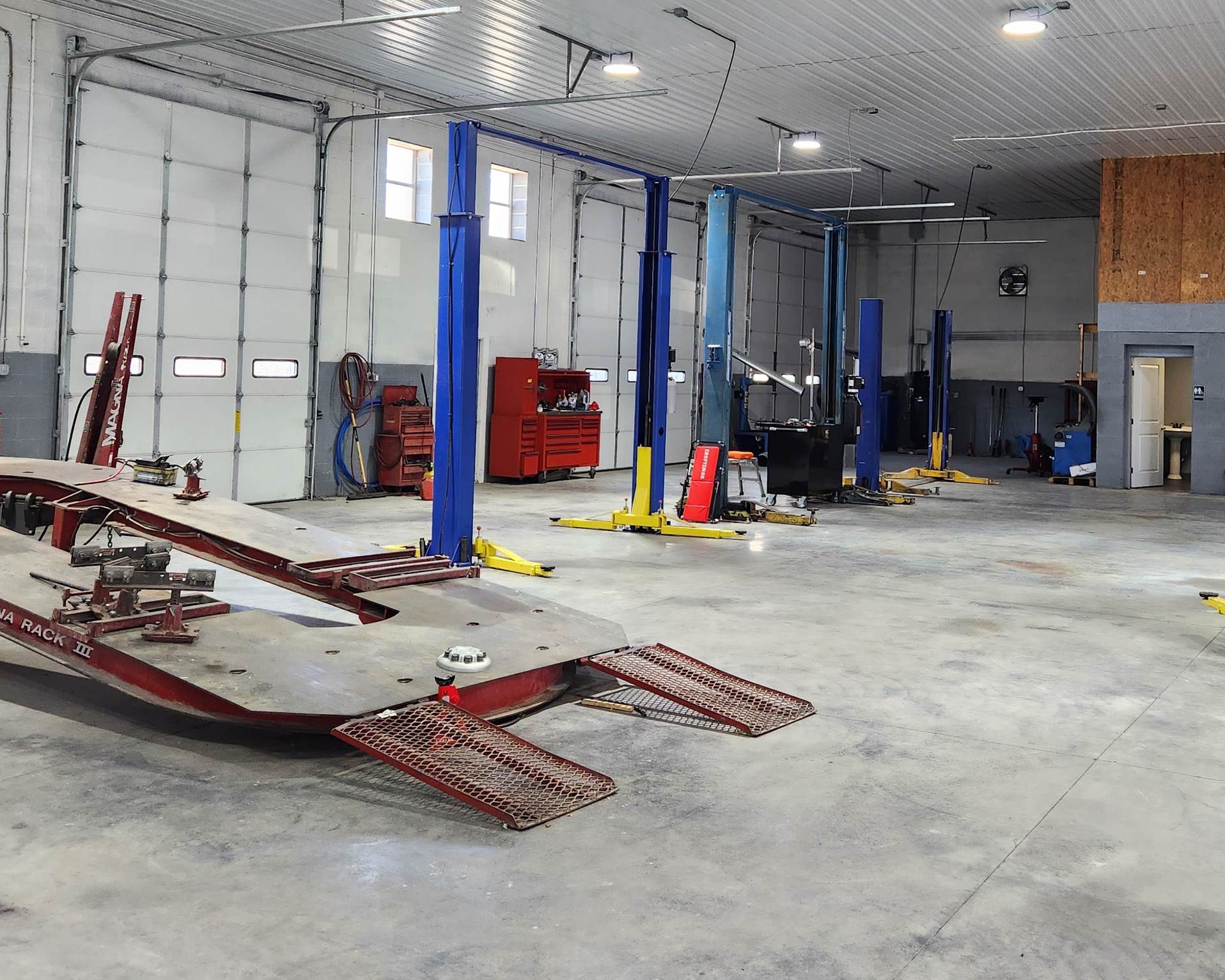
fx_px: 1305
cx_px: 761
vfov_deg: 40.7
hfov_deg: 49.8
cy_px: 334
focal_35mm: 36
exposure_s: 1/120
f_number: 1.8
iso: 200
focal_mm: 5.4
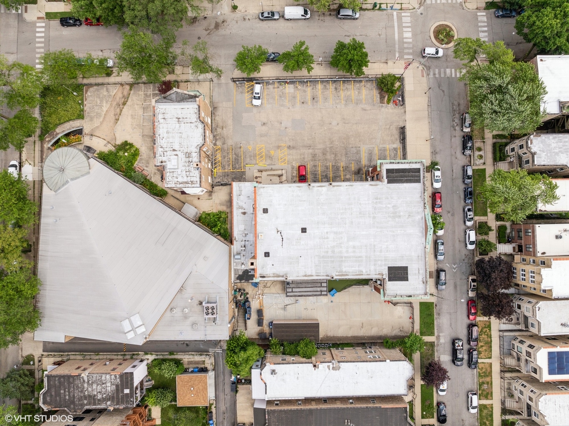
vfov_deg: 56.8
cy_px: 213
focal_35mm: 24
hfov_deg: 71.6
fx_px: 394
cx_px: 284
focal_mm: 12.29
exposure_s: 1/1000
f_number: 2.8
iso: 100
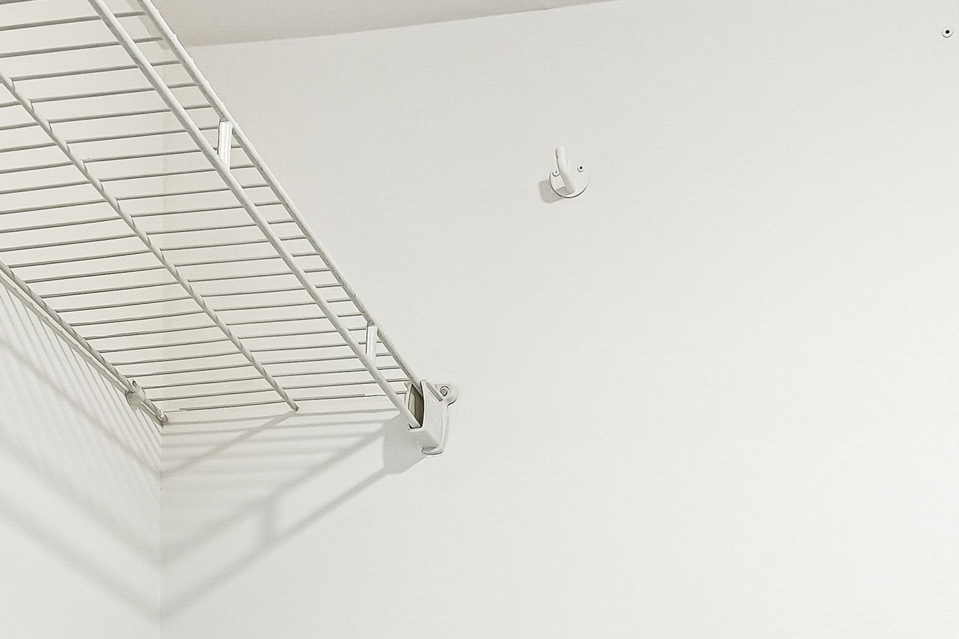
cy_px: 1261
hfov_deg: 30.4
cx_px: 729
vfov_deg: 16.3
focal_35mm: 65
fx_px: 1731
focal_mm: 16
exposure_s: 1/15
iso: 400
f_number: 8
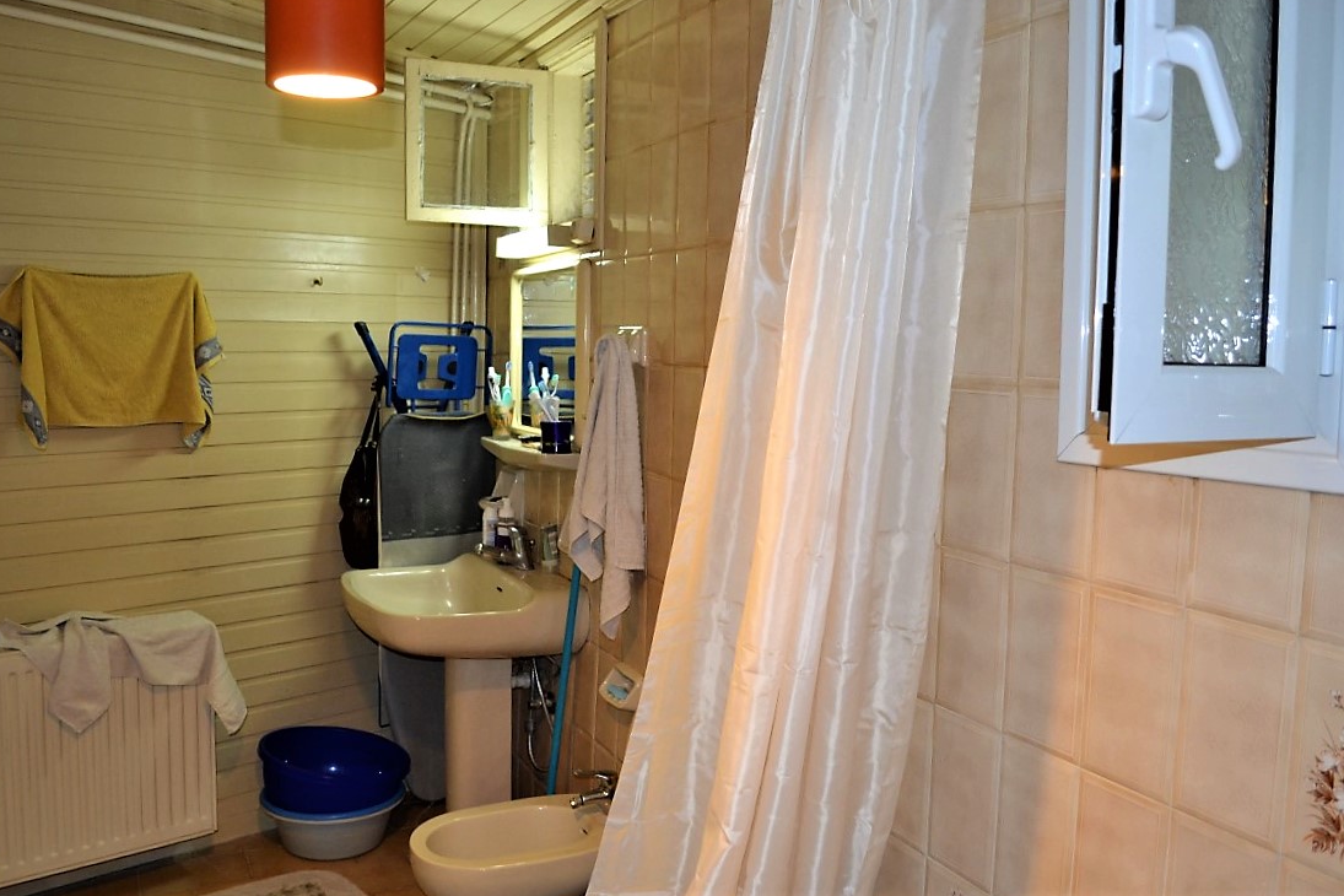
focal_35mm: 28
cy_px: 447
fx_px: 1045
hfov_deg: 65.5
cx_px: 686
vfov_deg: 46.4
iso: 720
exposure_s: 1/60
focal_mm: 18
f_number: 3.5
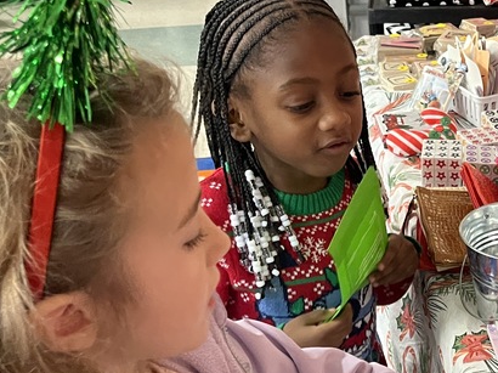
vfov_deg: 22.5
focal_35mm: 65
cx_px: 459
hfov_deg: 28.5
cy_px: 245
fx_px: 935
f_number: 1.6
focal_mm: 5.1
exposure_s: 1/60
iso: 500
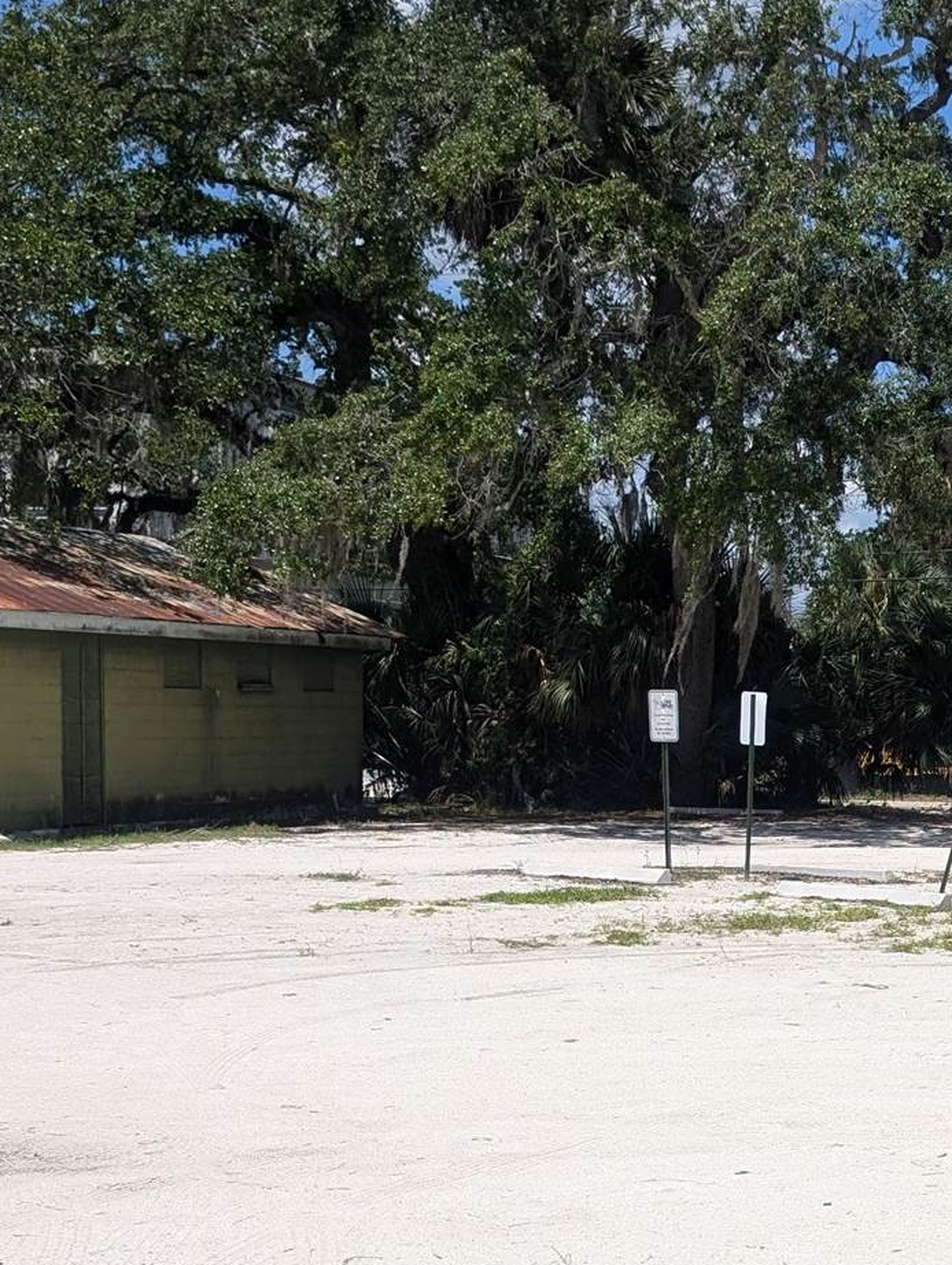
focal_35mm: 60
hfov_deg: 23.0
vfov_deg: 31.9
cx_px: 1047
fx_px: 2195
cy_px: 847
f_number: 1.68
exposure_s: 1/2146
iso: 36
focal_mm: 6.9
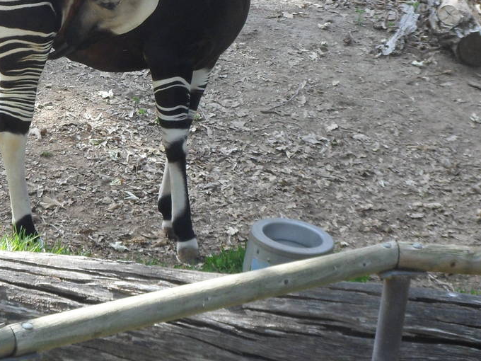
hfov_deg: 12.3
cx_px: 83
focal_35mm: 160
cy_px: -18
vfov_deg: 9.2
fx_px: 2223
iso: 80
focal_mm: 10.6
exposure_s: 1/90
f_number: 4.7
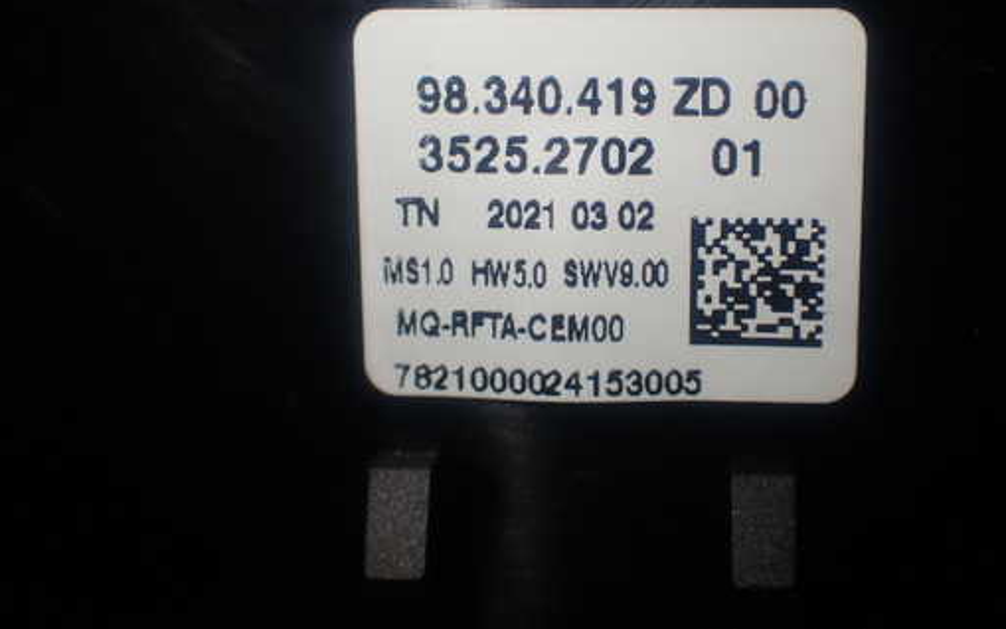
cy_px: 235
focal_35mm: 55
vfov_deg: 23.5
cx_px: 559
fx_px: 1508
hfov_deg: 36.9
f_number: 2.9
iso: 125
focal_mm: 7.84
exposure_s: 1/80
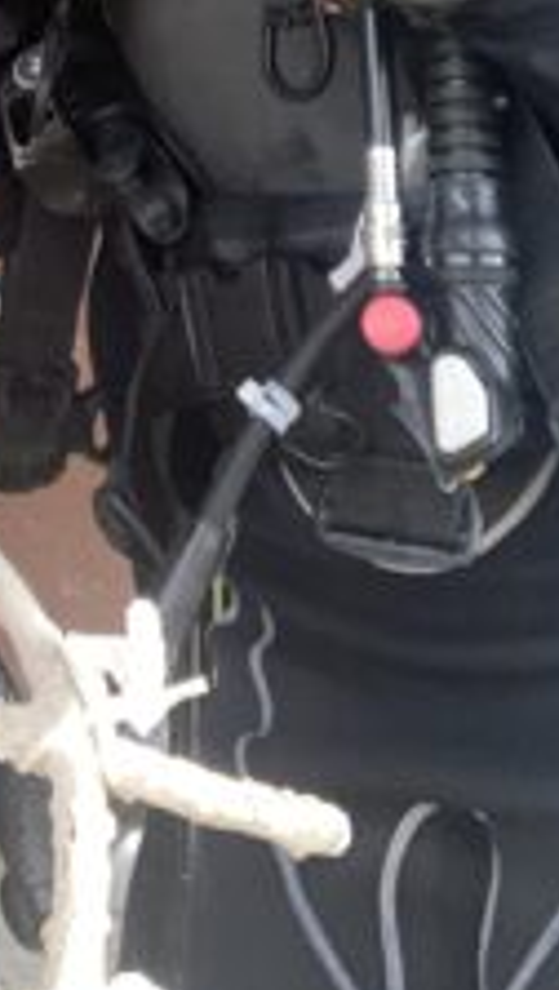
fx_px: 2101
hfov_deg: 14.4
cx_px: -206
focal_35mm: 80
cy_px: -9
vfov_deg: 25.2
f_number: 2.2
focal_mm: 2.87
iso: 64
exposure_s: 1/121
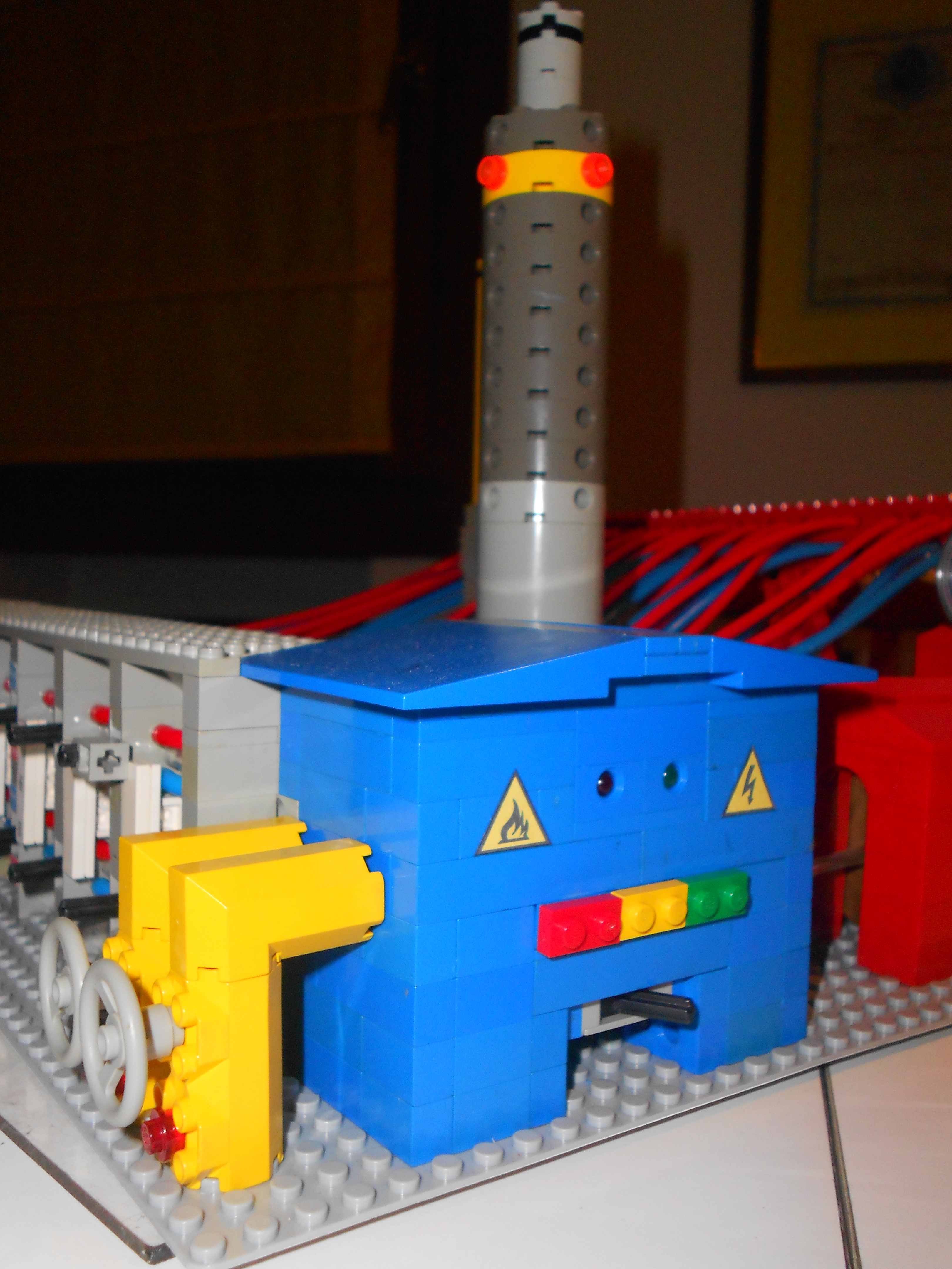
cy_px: 634
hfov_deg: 44.2
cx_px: 476
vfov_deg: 56.8
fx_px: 1173
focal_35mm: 32
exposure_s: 1/30
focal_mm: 5.8
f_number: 9
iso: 200
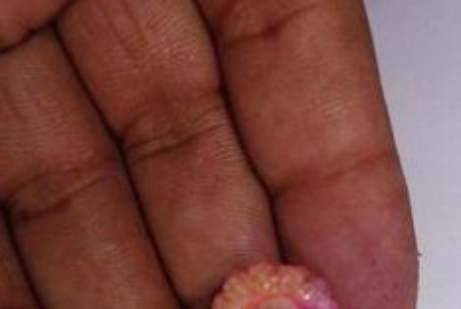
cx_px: 304
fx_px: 769
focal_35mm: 60
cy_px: 353
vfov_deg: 21.4
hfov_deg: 33.1
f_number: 3.5
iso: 125
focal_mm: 10.4
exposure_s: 1/100
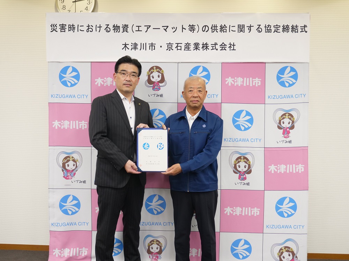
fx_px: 323
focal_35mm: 32
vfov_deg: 44.2
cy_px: 130
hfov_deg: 56.8
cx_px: 174
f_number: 2.8
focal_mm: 16
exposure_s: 1/60
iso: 640
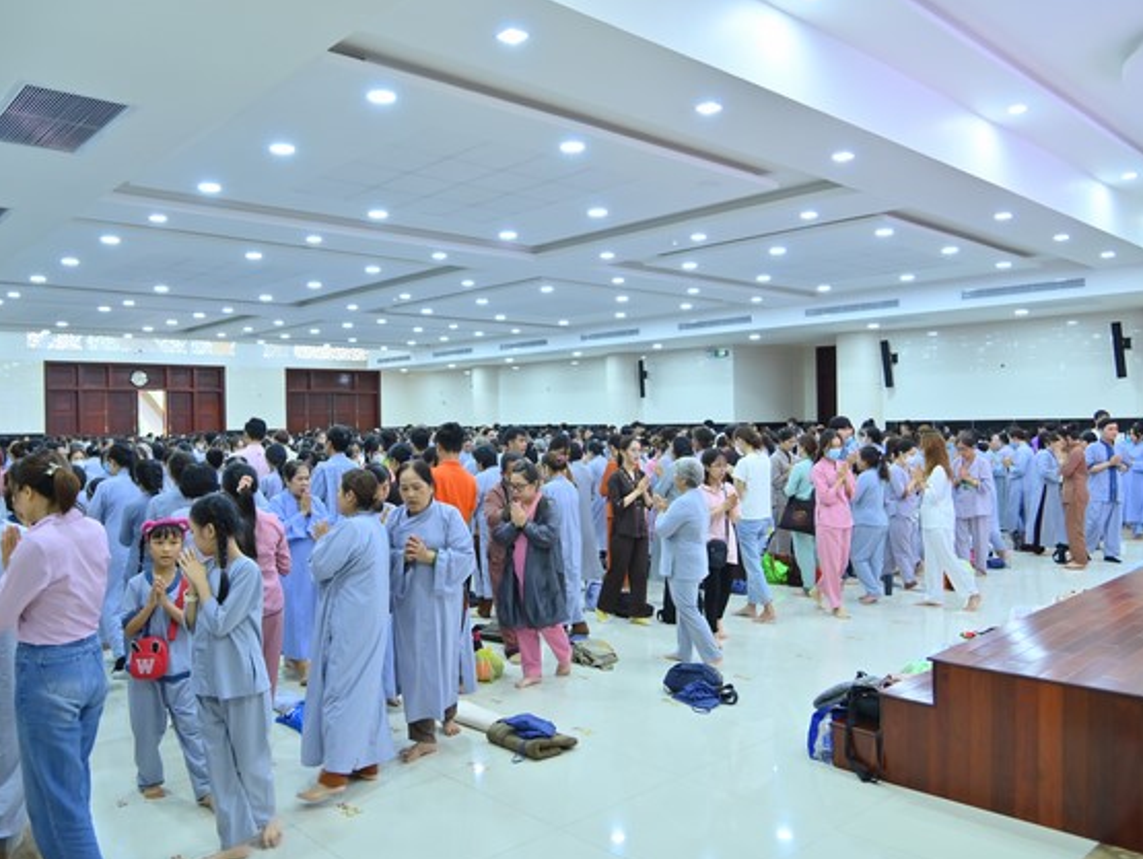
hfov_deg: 65.2
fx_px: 892
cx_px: 535
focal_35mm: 27
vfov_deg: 51.4
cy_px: 427
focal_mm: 24
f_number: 4.5
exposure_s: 1/60
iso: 1250
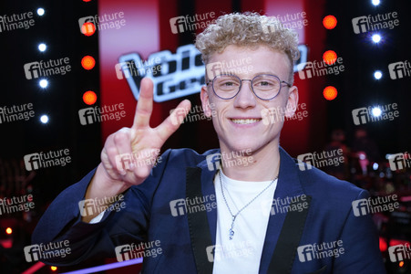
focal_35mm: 49
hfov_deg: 40.4
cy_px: 137
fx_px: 559
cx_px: 206
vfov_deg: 27.5
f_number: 4.5
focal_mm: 49
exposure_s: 1/100
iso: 1600
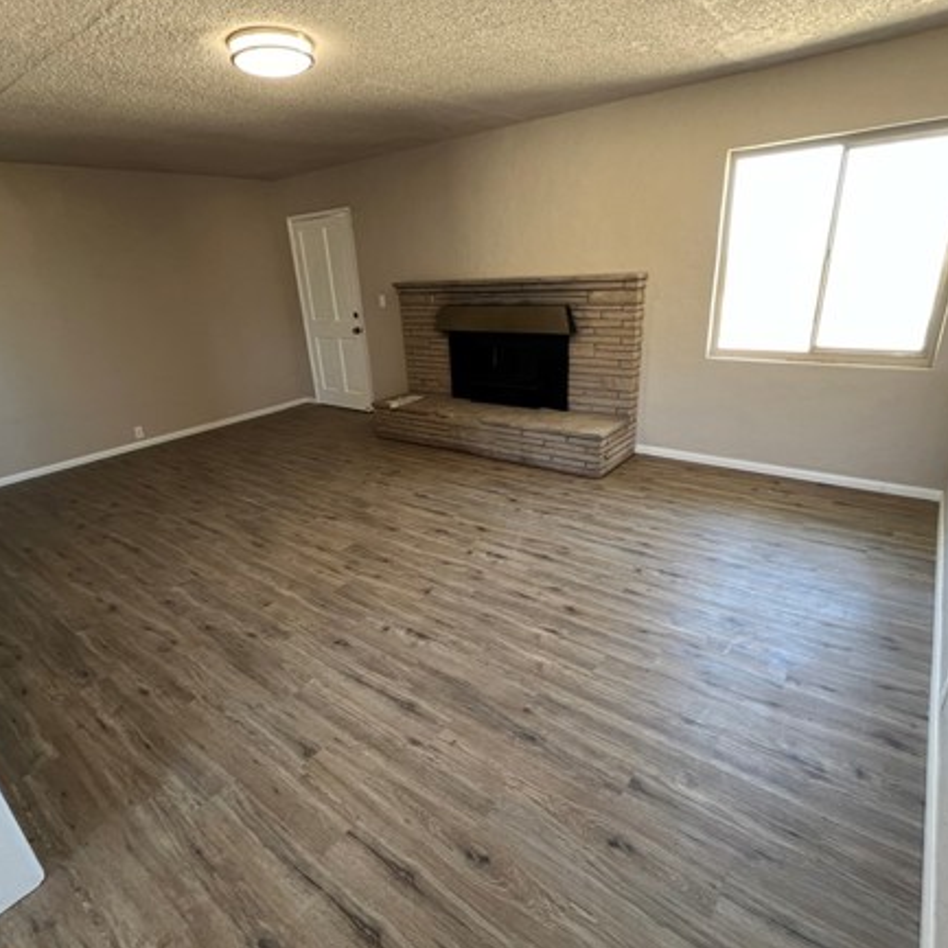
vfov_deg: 83.9
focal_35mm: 17
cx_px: 471
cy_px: 495
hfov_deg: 84.0
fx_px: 527
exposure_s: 1/99
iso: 200
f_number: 1.8
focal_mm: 1.57
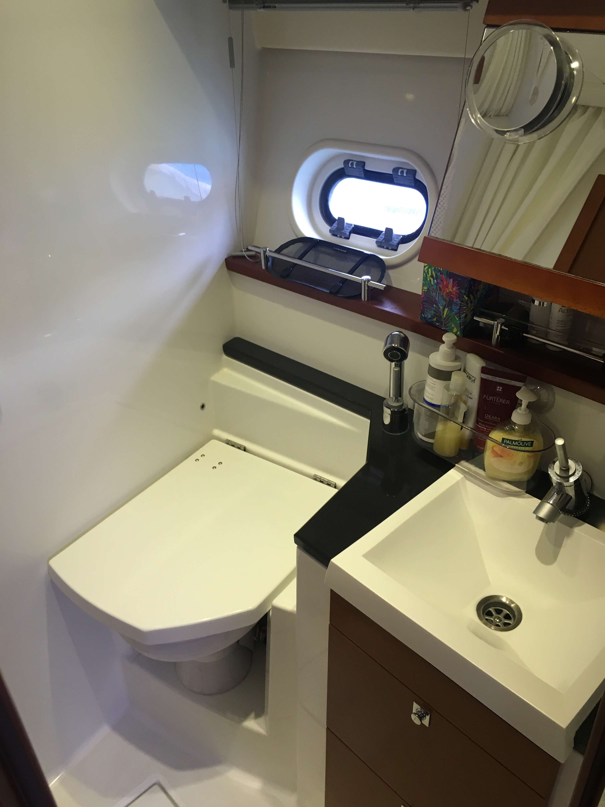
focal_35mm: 29
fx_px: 676
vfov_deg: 61.7
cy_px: 404
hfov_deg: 48.2
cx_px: 302
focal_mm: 4.15
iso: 80
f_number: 2.2
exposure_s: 1/33
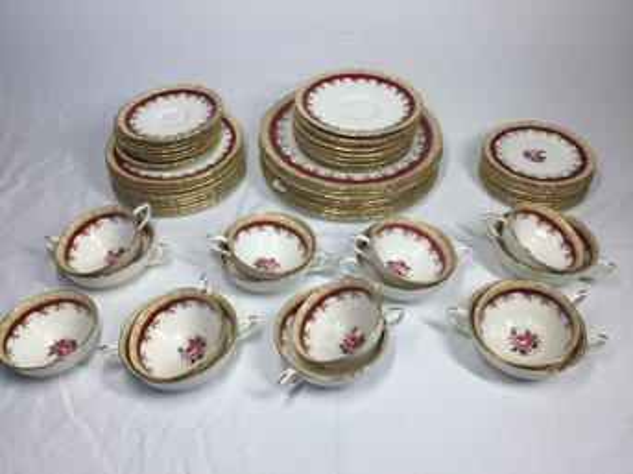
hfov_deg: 61.7
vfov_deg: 48.2
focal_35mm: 29
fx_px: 530
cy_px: 237
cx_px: 316
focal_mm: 4.15
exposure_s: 1/120
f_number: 2.2
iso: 32
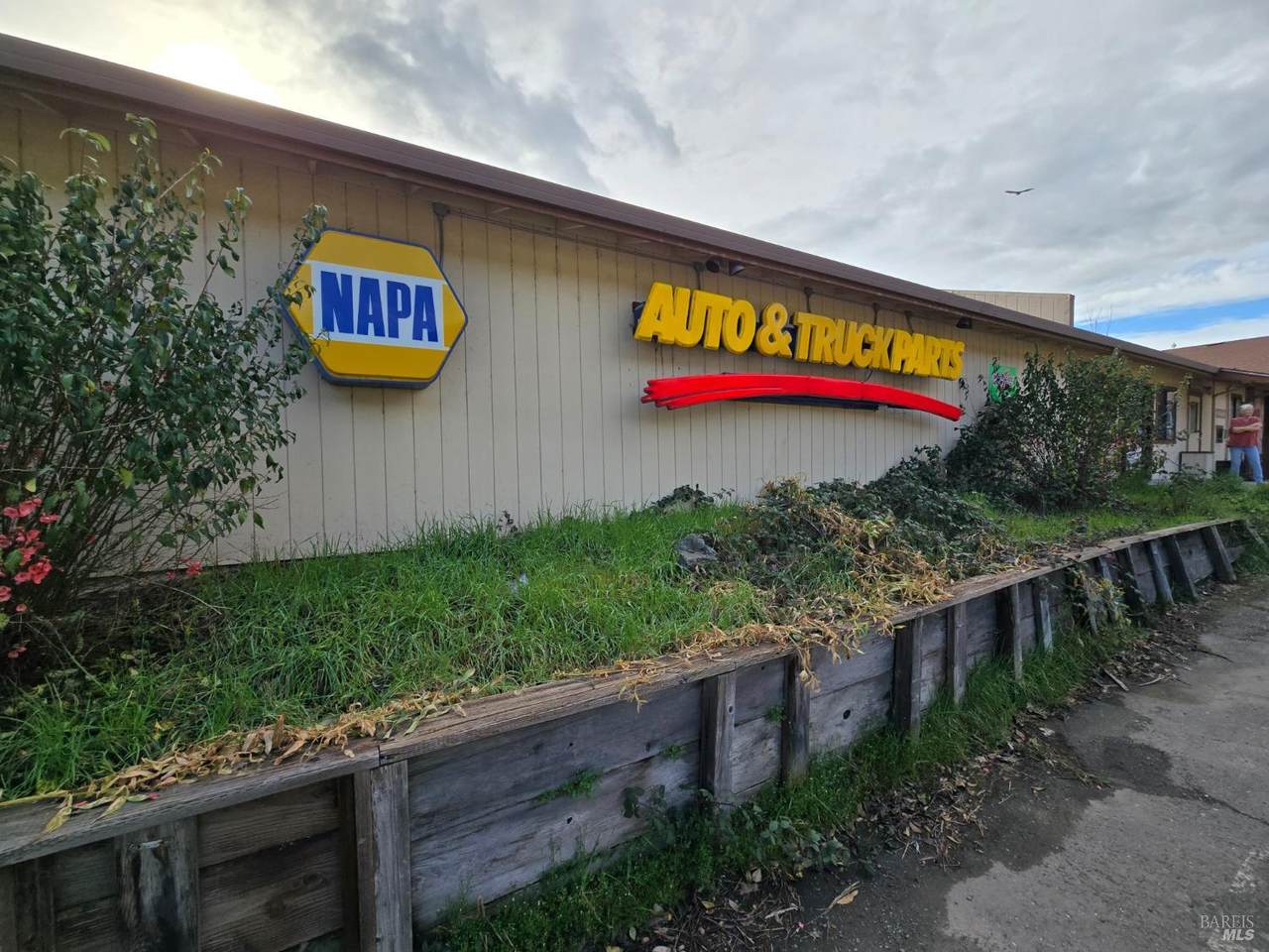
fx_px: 477
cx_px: 634
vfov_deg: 89.9
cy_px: 476
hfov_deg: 106.2
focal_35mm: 13
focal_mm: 2.2
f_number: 2.2
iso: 50
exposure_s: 1/1050
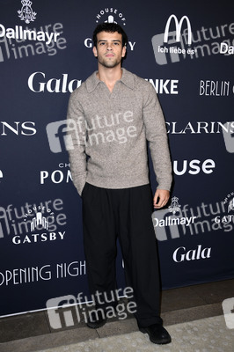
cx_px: 117
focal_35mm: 40
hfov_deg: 33.3
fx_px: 391
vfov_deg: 48.5
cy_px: 176
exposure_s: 1/250
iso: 500
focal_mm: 40
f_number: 5.6
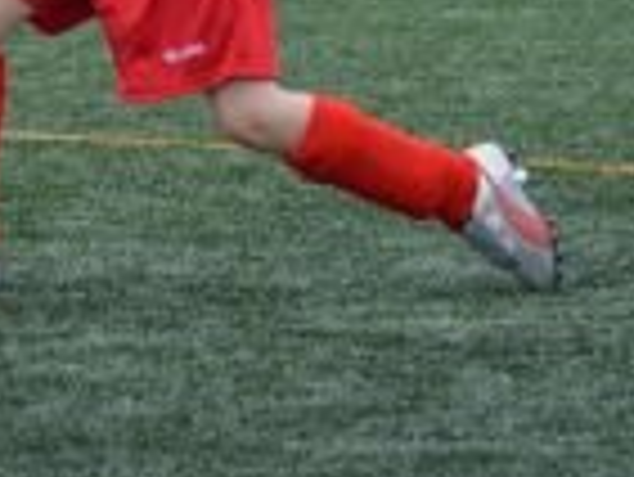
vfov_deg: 2.6
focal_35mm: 581
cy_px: -358
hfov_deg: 3.4
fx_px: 10651
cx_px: 144
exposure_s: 1/1250
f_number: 5.6
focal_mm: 95
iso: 400
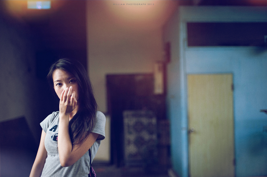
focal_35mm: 50
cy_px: 88
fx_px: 370
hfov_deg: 39.6
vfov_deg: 26.9
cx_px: 134
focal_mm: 50
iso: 250
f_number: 1.8
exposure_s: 1/500
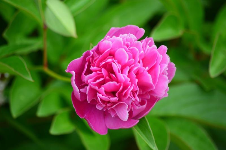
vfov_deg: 4.6
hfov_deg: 6.9
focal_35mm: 300
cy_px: 75
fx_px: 1882
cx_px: 113
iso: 100
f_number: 5.6
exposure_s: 1/50
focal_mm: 200
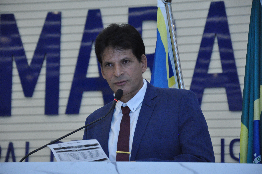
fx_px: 1145
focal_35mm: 158
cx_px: 131
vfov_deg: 8.7
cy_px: 87
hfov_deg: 13.1
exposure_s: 1/160
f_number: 5.6
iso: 3200
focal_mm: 105
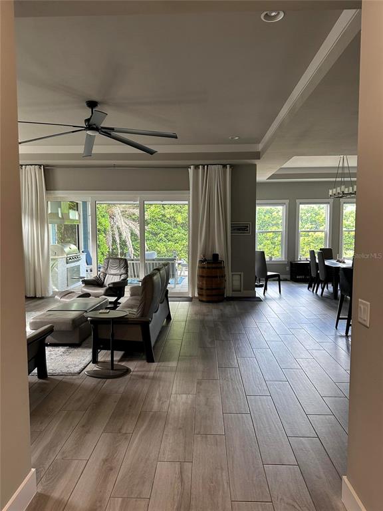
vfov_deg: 71.6
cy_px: 256
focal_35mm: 24
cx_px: 192
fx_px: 354
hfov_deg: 56.8
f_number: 1.78
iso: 200
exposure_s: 1/60
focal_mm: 6.86
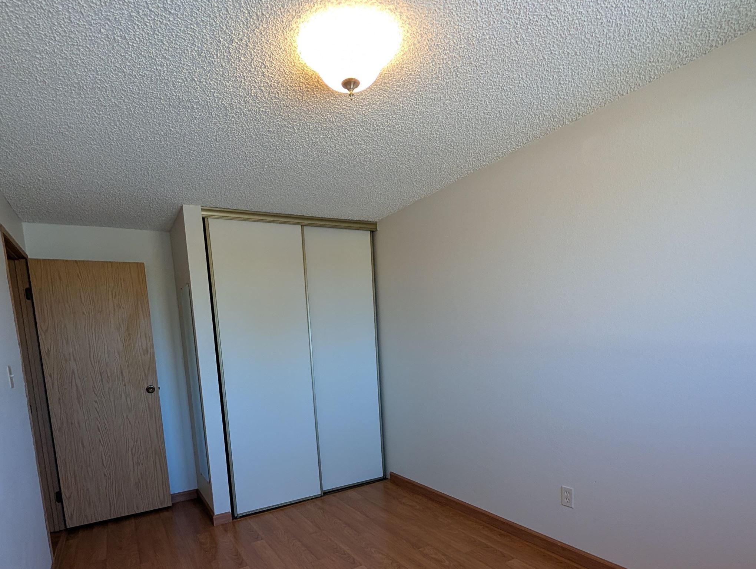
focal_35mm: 18
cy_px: 394
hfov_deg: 87.6
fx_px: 394
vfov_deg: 69.0
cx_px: 359
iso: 67
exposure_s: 1/90.1
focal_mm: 2.02
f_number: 1.7
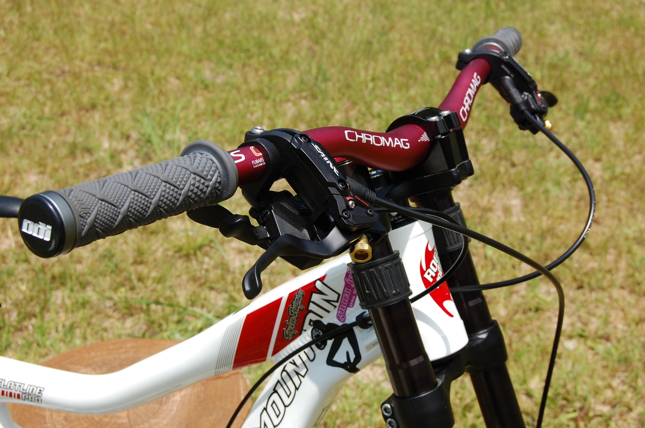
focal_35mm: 60
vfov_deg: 22.5
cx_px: 322
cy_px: 214
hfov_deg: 33.5
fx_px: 1073
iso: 400
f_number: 11
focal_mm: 40
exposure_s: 1/500
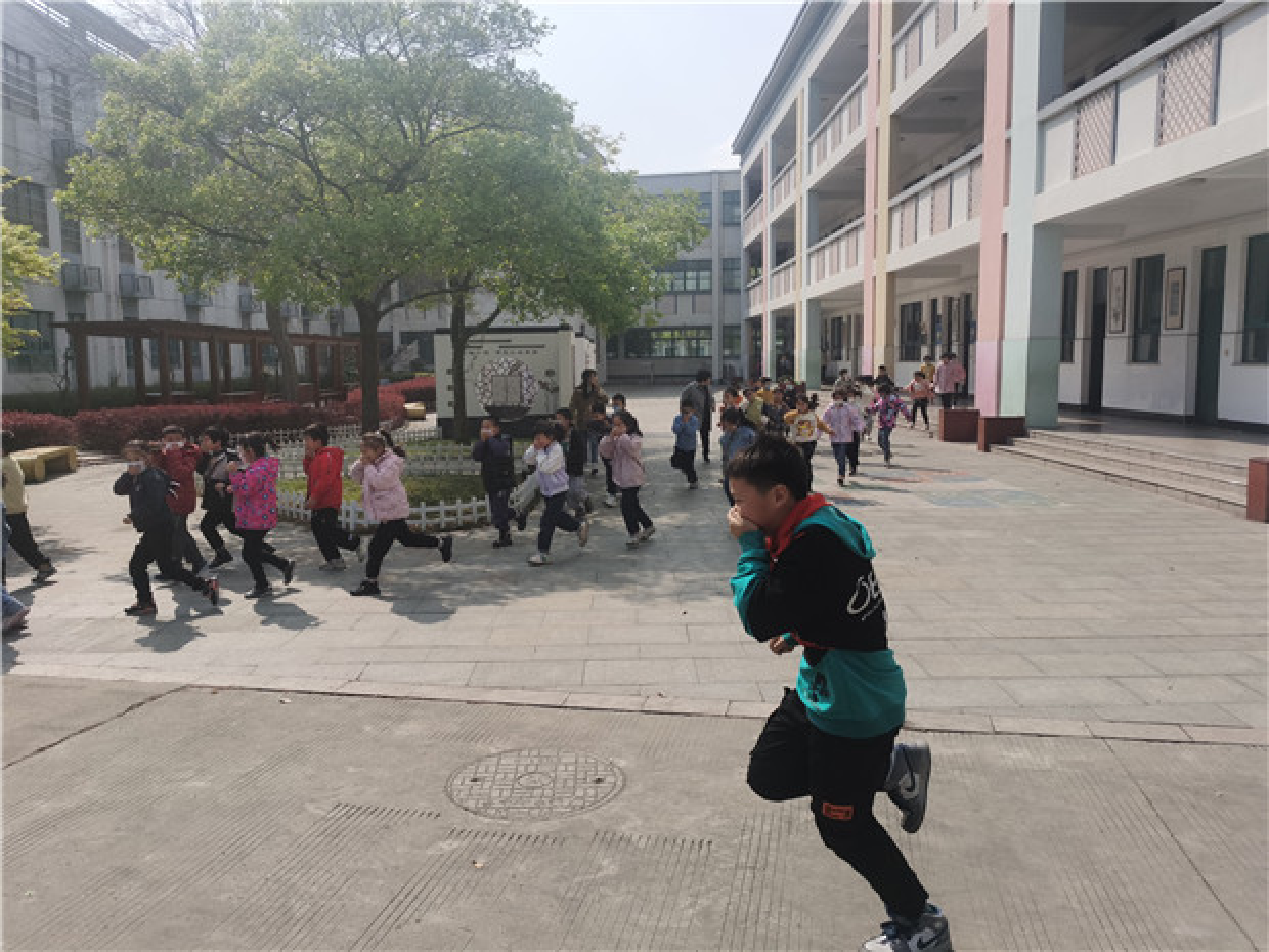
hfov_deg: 65.3
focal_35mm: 27
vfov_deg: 51.4
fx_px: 990
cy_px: 476
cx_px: 634
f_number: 1.6
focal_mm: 5.56
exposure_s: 1/5291
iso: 50
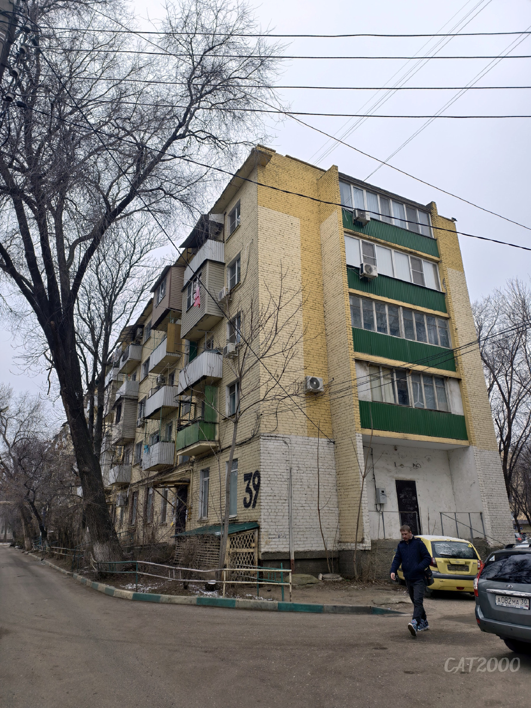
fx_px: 470
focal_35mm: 23
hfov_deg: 58.9
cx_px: 266
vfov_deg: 73.9
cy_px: 354
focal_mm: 6.54
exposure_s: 1/259
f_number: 1.57
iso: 72
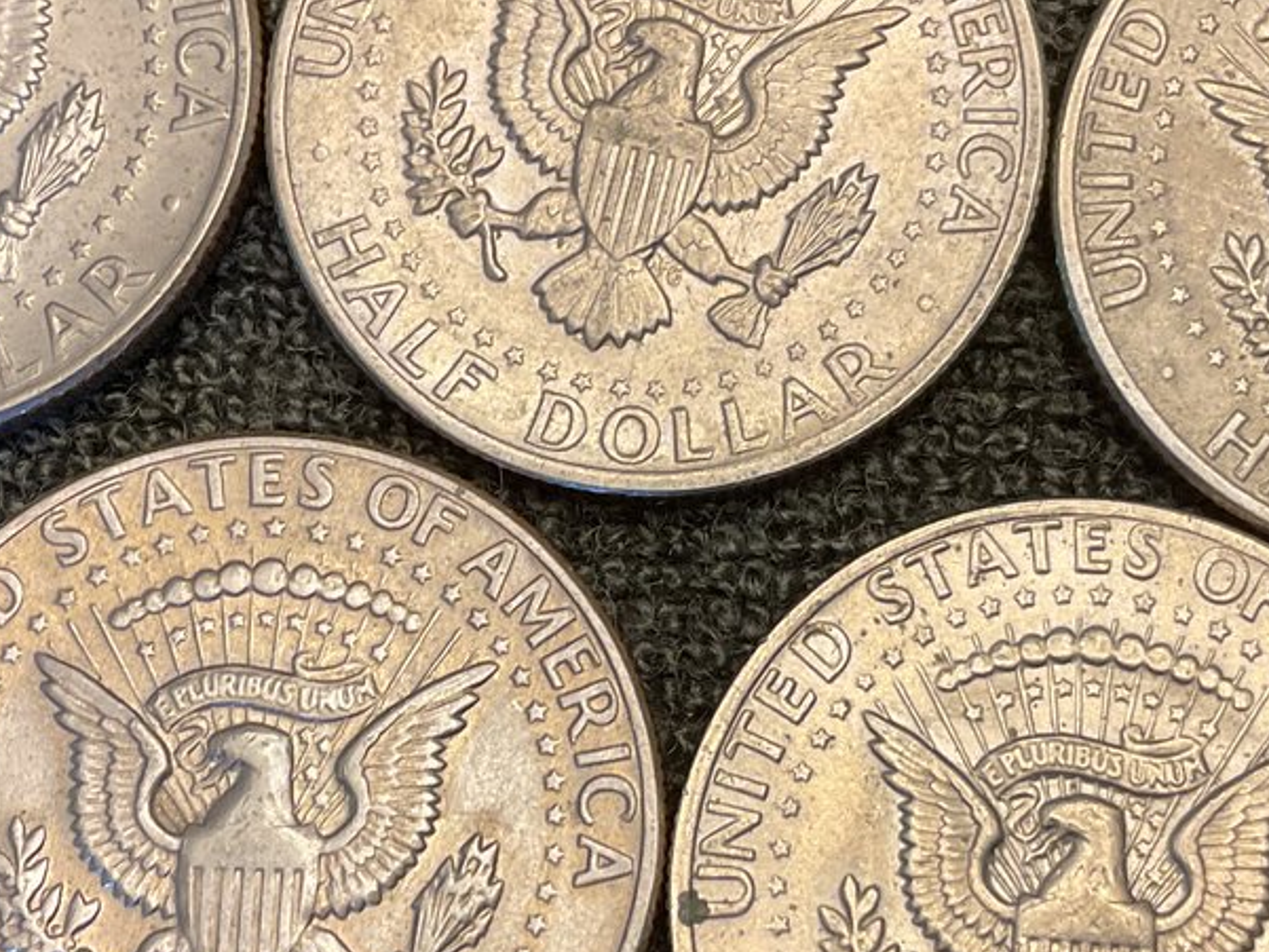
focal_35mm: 73
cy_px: 554
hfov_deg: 26.6
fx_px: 2677
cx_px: 725
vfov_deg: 20.2
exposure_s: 1/50
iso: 64
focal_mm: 3
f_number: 1.8
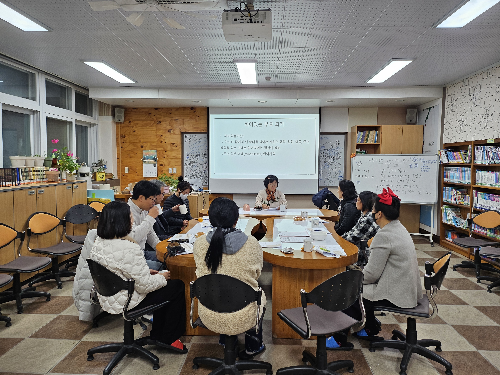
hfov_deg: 71.6
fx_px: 347
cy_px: 188
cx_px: 250
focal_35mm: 24
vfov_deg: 56.8
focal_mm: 5
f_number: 1.8
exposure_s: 1/120
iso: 100
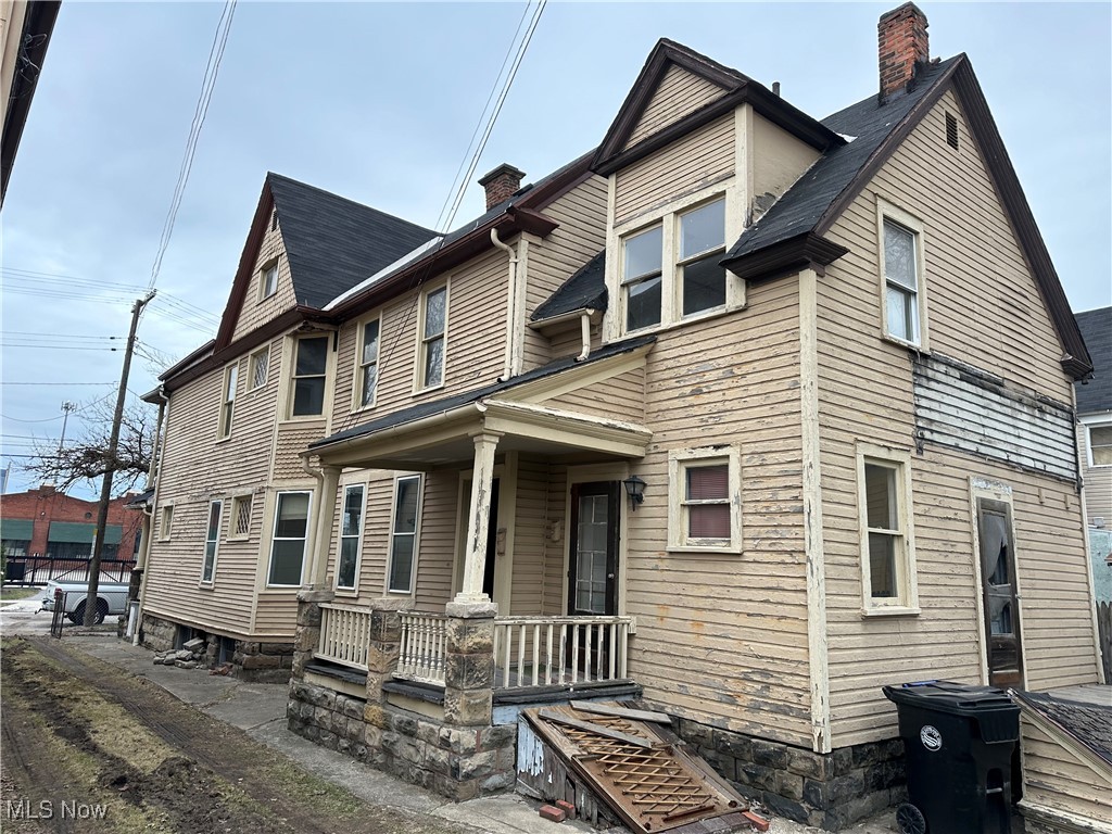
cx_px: 556
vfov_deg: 56.8
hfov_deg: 71.6
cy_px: 417
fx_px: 771
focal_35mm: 24
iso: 80
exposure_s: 1/269
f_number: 1.78
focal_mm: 6.86
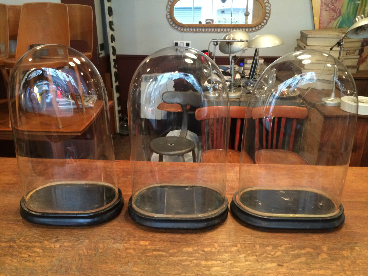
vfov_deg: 48.2
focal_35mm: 29
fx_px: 308
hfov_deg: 61.7
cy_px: 138
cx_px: 184
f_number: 2.2
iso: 320
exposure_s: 1/15
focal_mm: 4.15
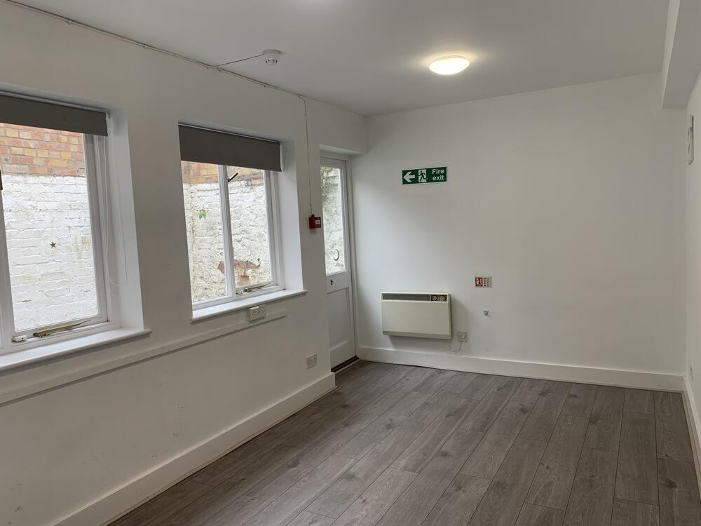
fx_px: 527
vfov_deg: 53.1
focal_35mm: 26
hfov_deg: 67.3
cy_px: 263
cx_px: 350
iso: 40
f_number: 1.8
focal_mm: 4.25
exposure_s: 1/121
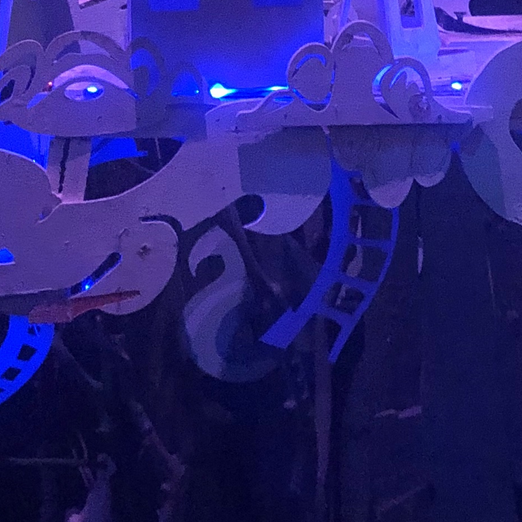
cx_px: 341
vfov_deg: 14.9
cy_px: -309
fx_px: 1826
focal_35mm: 107
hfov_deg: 16.2
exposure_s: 1/4
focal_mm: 4
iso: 100
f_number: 1.8
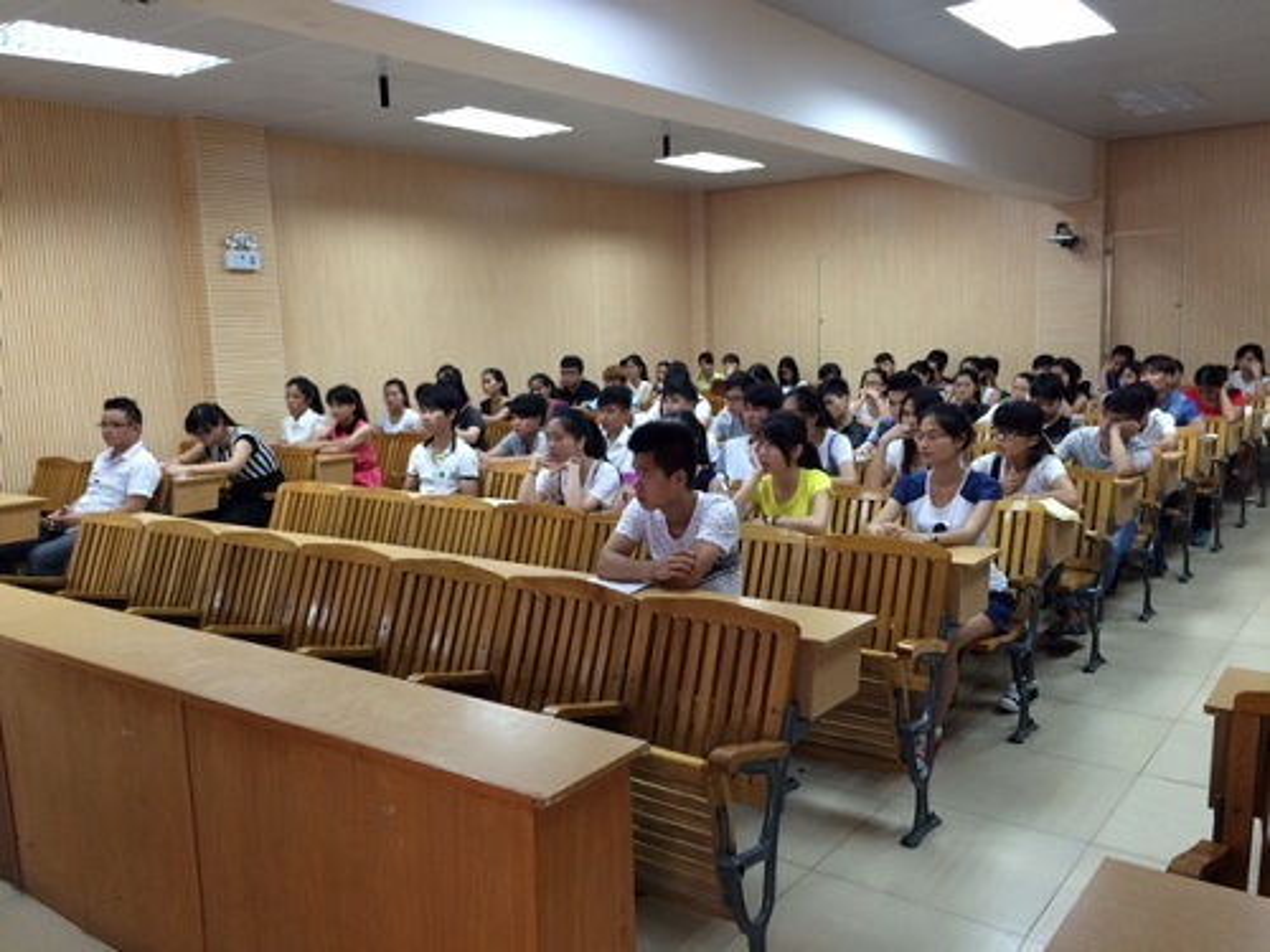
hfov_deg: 61.7
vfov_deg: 48.2
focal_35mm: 29
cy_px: 476
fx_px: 1064
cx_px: 635
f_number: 2.2
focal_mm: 4.15
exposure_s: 1/33
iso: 100
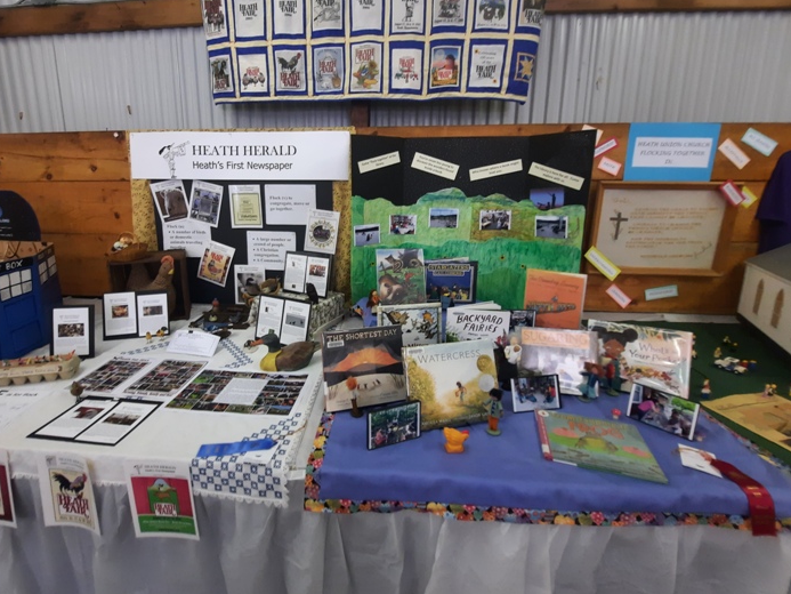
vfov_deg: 81.5
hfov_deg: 97.9
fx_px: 343
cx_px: 360
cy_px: 264
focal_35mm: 15
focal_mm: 1.74
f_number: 2.2
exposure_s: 1/40
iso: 125
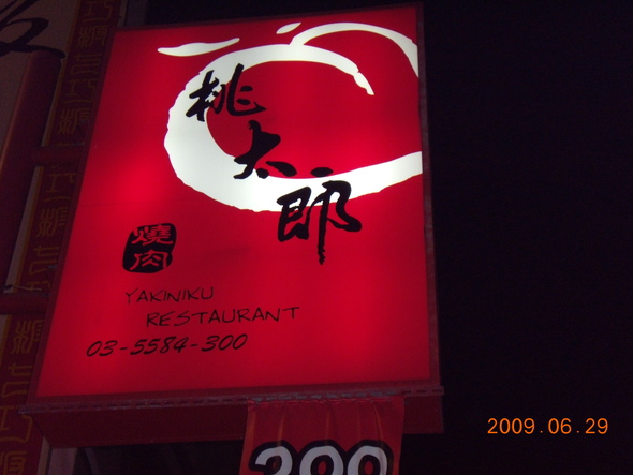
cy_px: 236
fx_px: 1116
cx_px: 314
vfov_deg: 24.0
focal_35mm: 61
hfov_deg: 31.7
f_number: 4.3
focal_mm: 12.94
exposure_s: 1/40
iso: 400
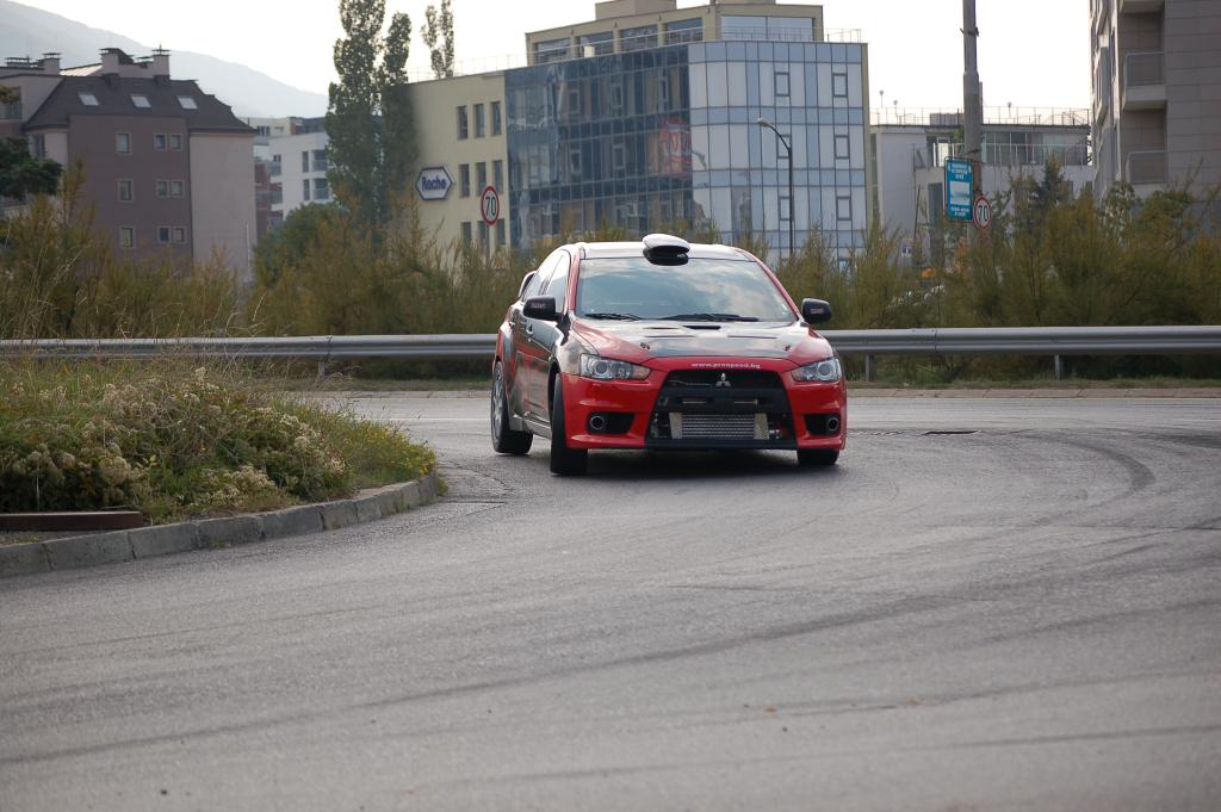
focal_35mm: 112
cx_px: 610
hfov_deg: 18.2
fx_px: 3812
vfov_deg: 12.2
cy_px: 406
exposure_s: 1/1000
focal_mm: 75
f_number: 4.2
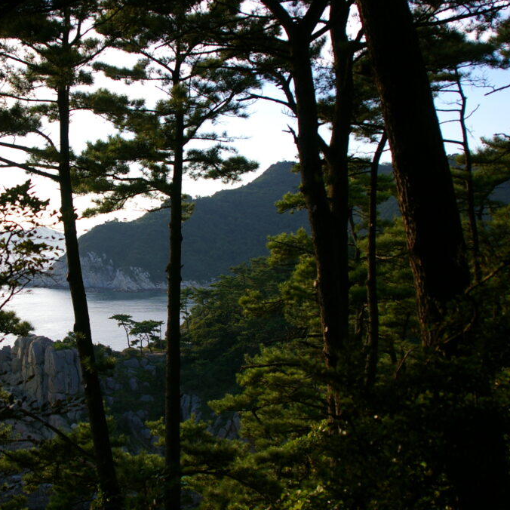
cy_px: 254
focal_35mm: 54
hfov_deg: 31.1
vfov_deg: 31.6
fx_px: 900
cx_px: 124
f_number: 3.5
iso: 200
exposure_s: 1/500
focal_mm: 28
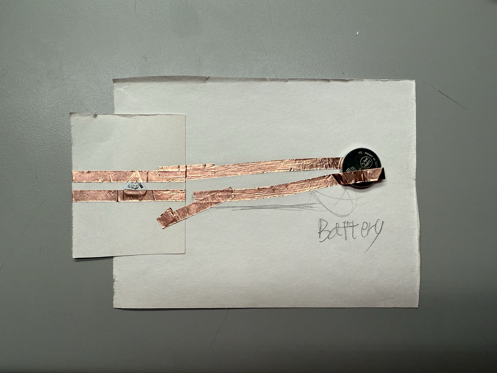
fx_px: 345
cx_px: 248
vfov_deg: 56.8
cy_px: 186
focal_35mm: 24
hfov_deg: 71.6
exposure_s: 1/120
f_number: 2.2
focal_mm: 2.22
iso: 125
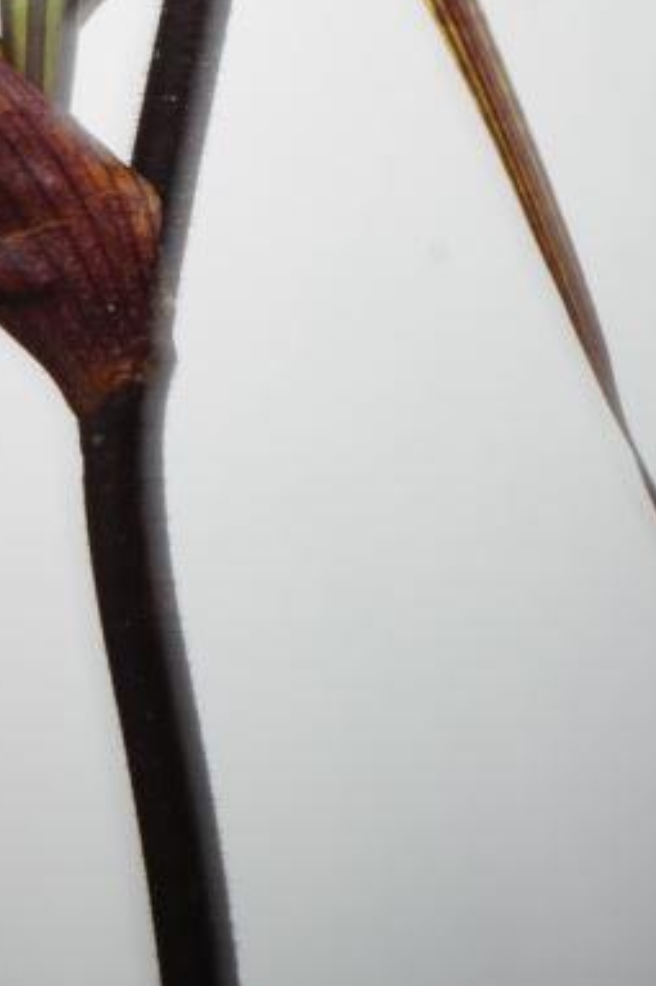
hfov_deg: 6.2
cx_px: 76
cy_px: -134
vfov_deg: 9.2
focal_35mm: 220
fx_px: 6027
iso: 400
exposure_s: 1/2.5
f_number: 16
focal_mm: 55
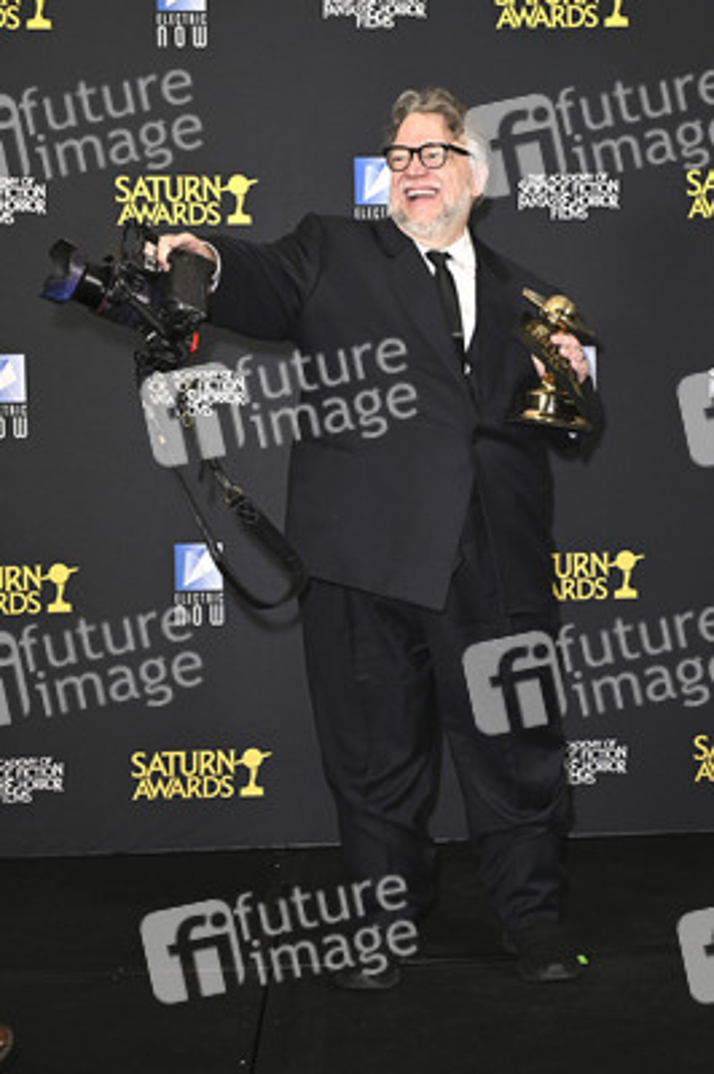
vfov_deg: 50.7
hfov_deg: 35.0
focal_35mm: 38
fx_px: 1132
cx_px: 357
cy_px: 537
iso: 2000
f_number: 5
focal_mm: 38
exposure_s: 1/320
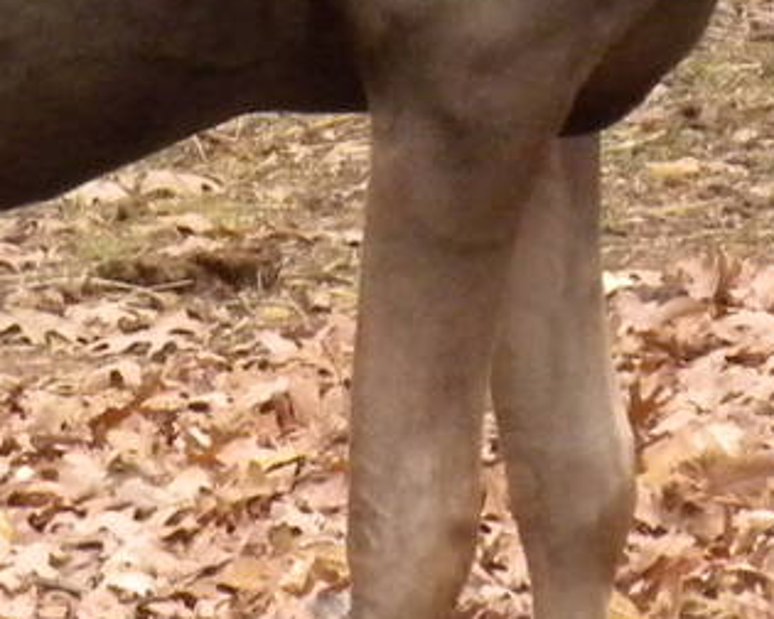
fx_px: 13515
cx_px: -98
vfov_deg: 2.6
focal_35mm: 590
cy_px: 81
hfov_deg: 3.3
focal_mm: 21
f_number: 5.1
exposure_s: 1/266
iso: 400
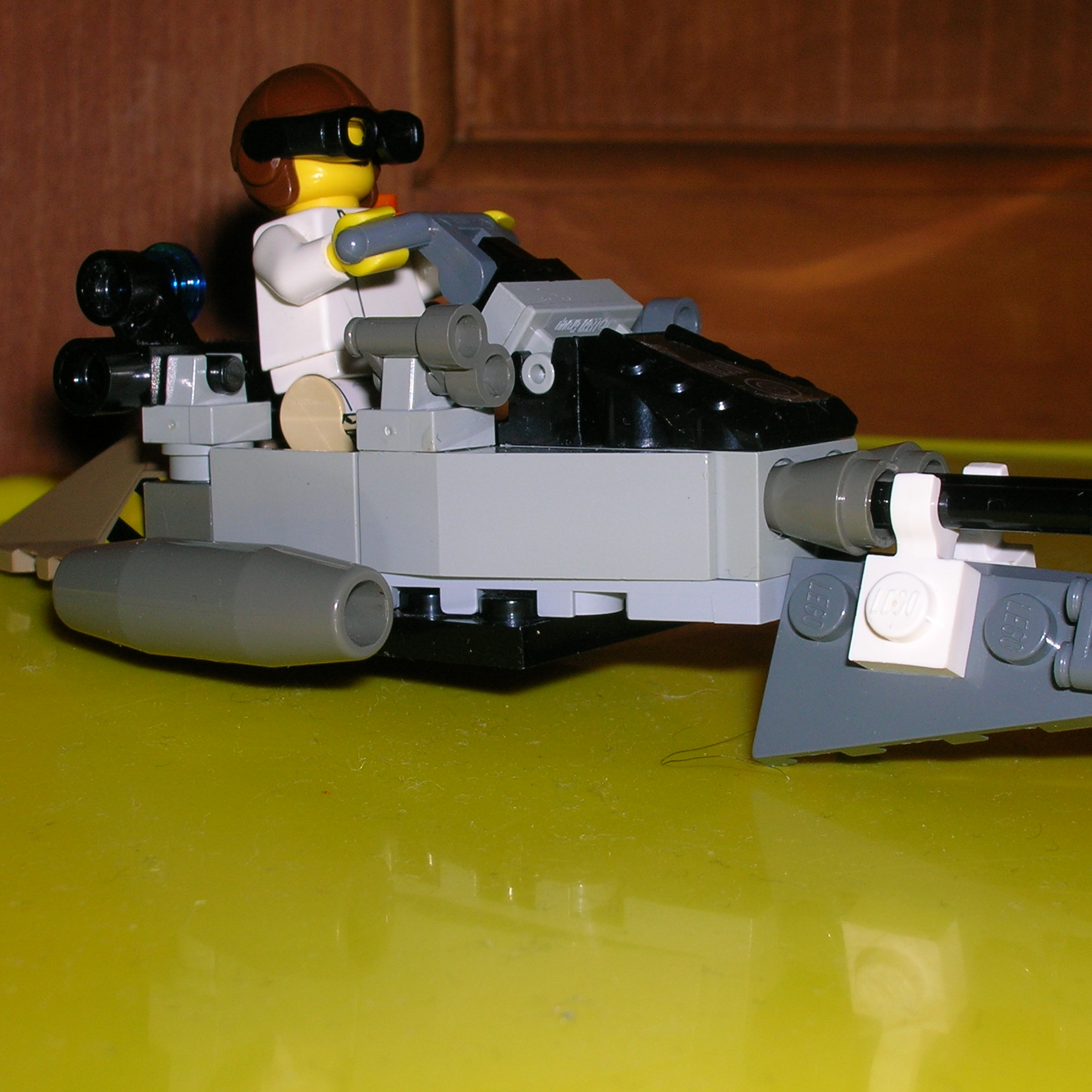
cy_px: 545
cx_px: 598
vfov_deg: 26.9
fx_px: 2284
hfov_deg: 26.9
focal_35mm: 64
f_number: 5.7
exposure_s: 1/60.1
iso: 50
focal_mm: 9
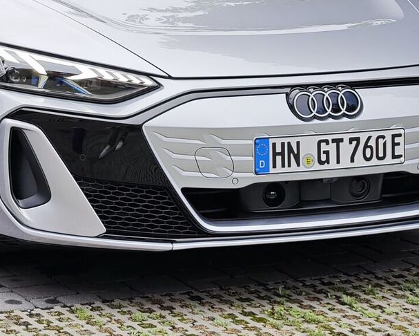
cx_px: -57
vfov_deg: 10.7
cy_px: -71
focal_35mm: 142
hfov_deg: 13.3
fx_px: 1761
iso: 50
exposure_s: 1/640
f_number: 2
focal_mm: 8.72
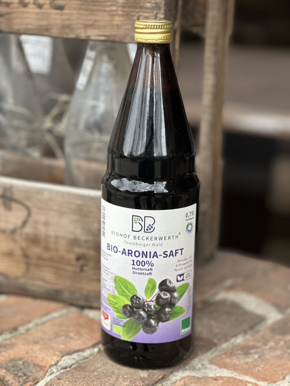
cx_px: 145
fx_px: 860
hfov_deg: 19.1
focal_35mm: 77
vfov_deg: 25.3
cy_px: 193
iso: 160
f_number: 2.8
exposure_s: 1/121
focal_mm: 9
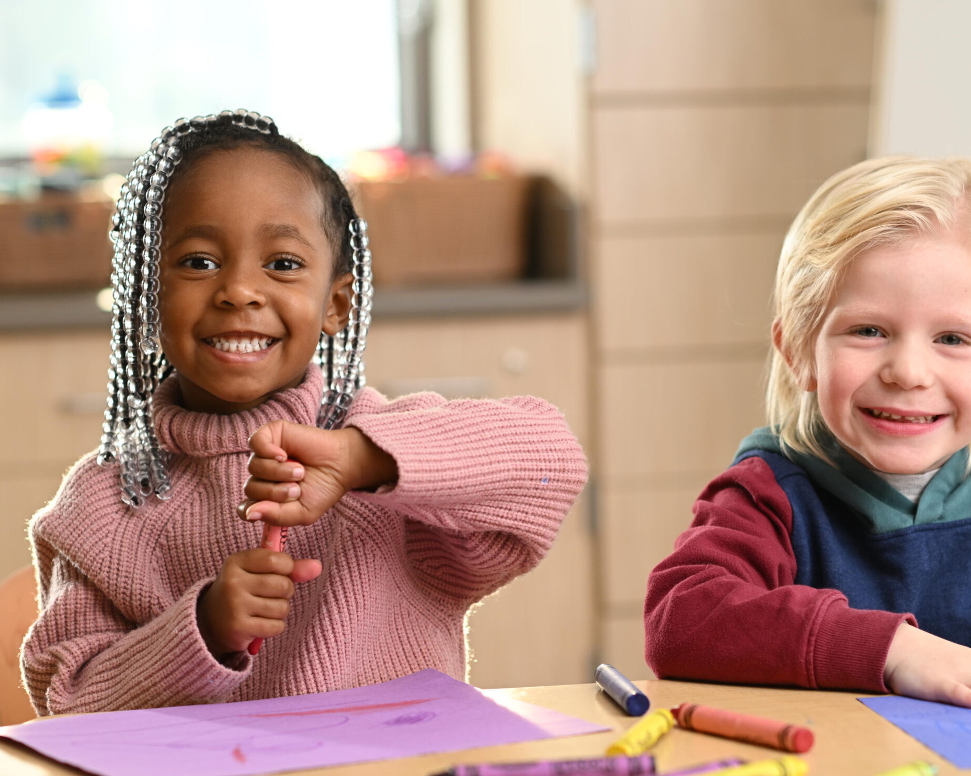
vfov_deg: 16.0
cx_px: 540
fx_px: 2758
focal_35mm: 96
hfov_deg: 20.0
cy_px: 388
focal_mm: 85
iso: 400
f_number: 2.8
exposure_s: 1/160
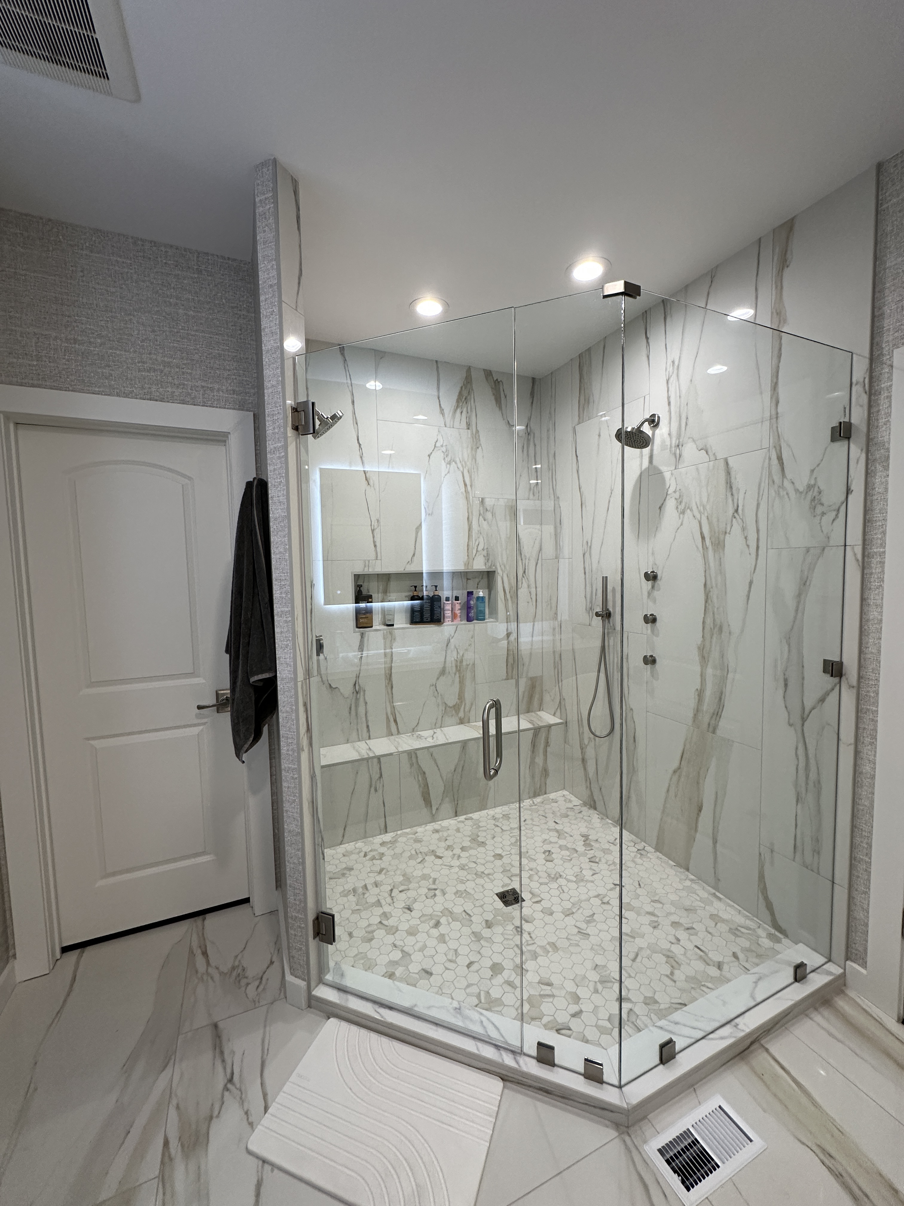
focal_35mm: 14
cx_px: 452
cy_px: 603
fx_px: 487
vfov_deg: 102.1
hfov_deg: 85.7
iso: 200
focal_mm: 2.22
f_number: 2.2
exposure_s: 1/120
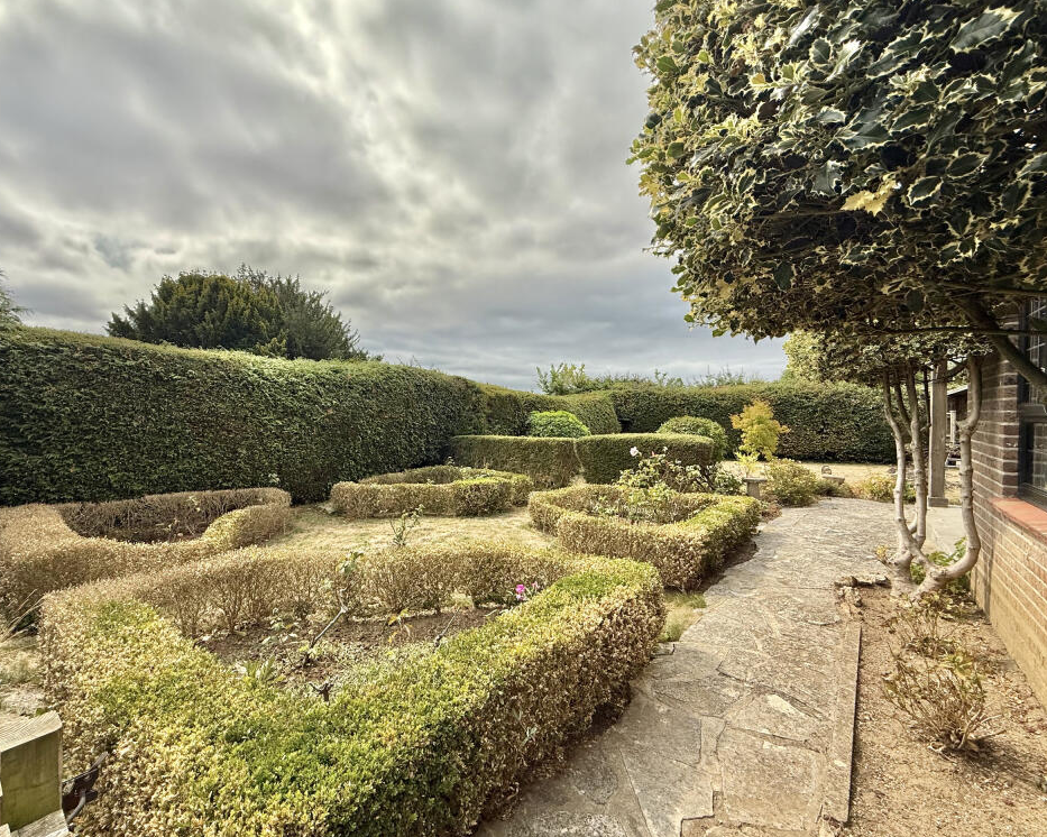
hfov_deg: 96.6
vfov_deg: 84.0
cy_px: 418
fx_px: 465
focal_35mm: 15
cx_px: 477
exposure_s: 1/2410
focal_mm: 2.22
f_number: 2.2
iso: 50
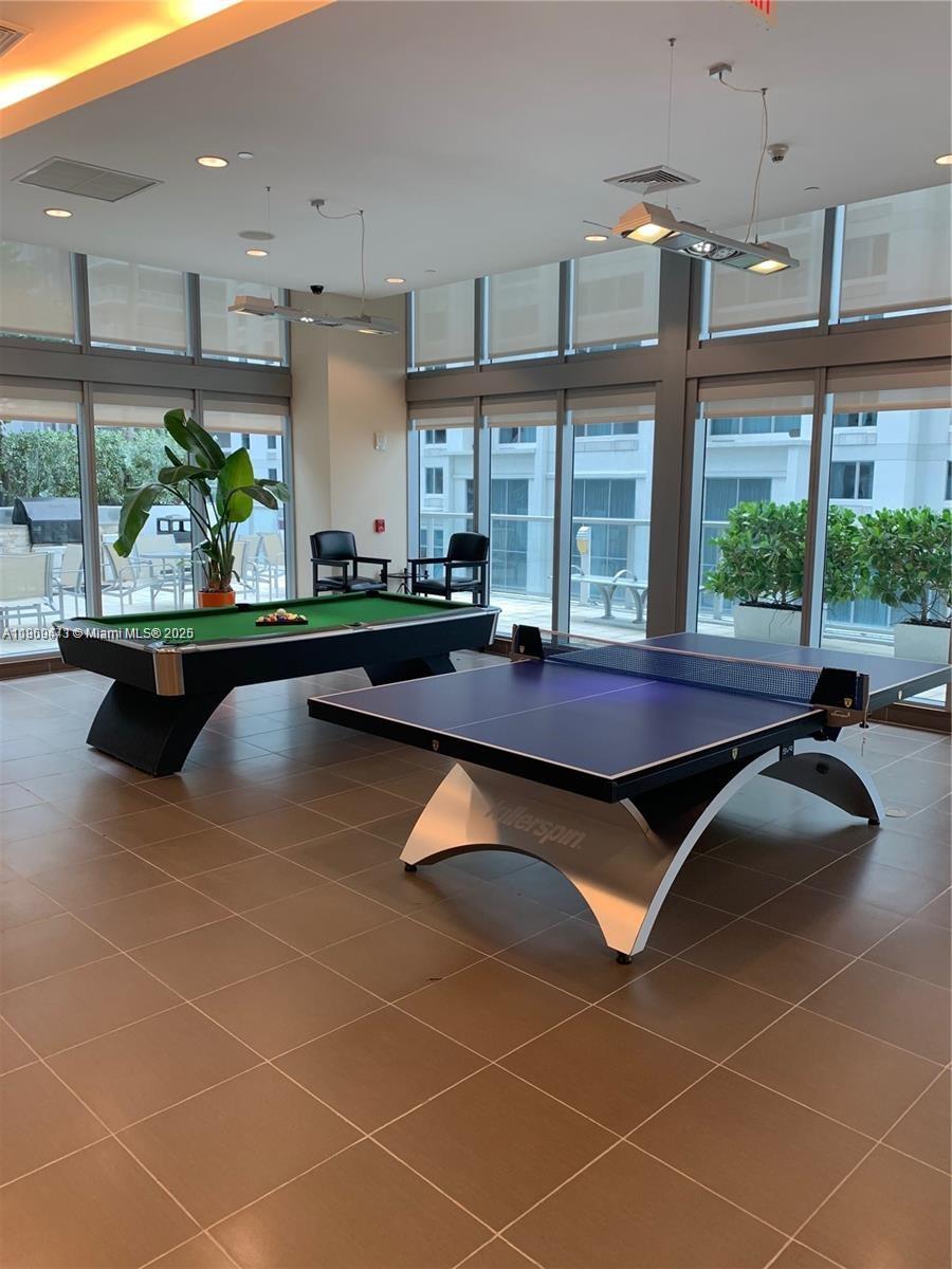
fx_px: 953
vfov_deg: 67.3
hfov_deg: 53.1
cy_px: 634
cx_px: 476
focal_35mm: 26
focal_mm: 4.25
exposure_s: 1/120
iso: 64
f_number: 1.8
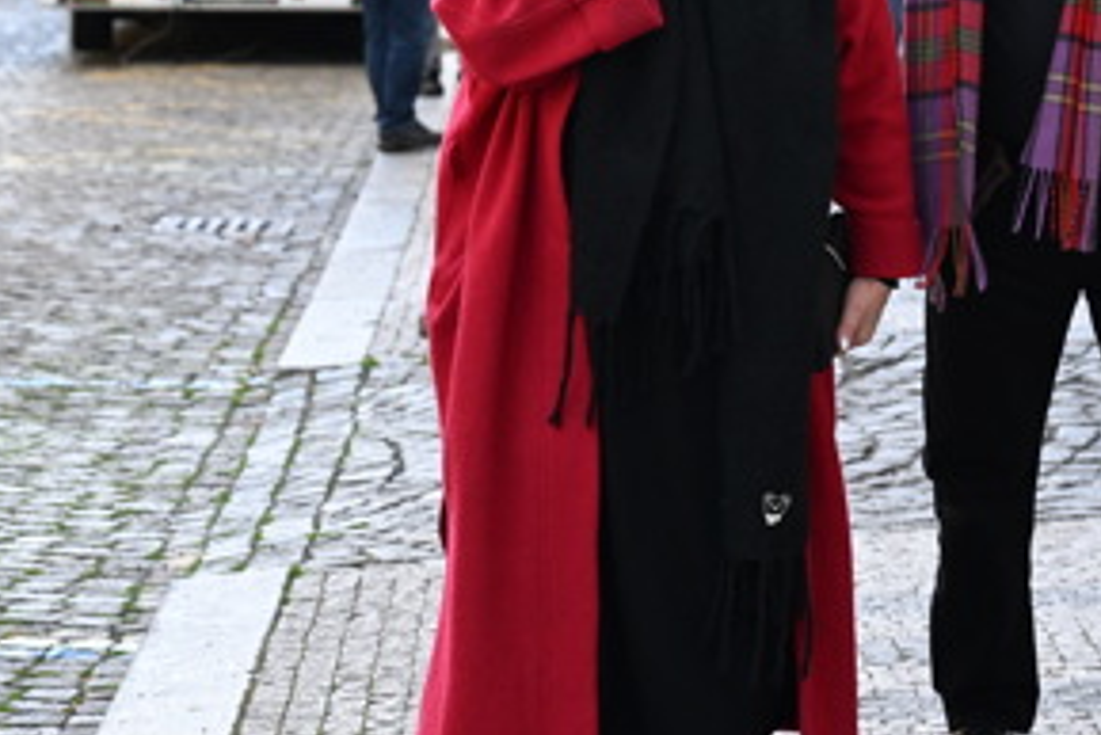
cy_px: 248
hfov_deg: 12.2
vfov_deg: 8.2
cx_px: 899
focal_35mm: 167
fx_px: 5110
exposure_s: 1/800
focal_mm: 70
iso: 1250
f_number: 4.5
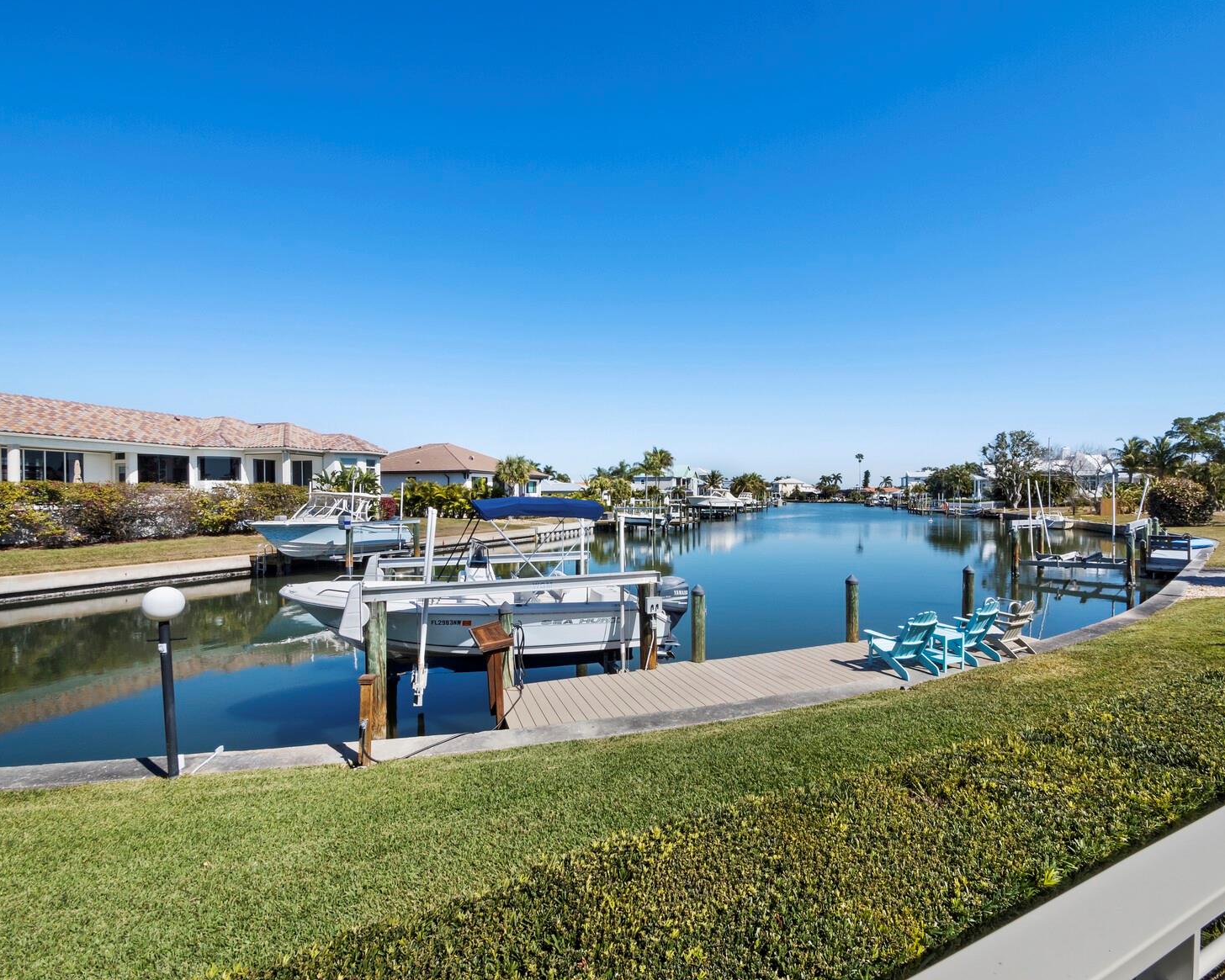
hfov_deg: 96.6
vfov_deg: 84.0
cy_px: 476
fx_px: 544
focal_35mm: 15
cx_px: 657
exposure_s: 1/200
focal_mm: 7
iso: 320
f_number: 13
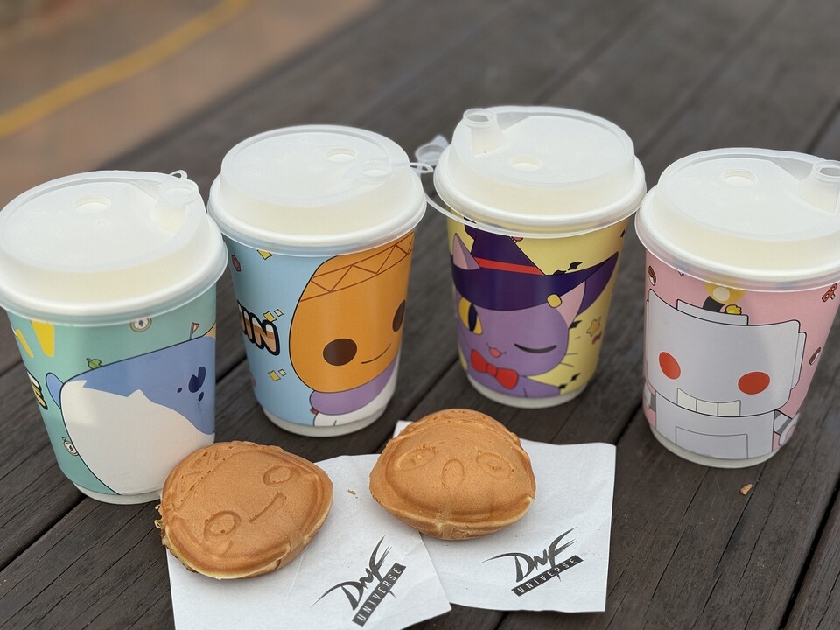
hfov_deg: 39.7
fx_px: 1165
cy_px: 315
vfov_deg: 30.3
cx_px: 420
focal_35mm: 48
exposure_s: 1/2179
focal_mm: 6.86
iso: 64
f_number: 1.78
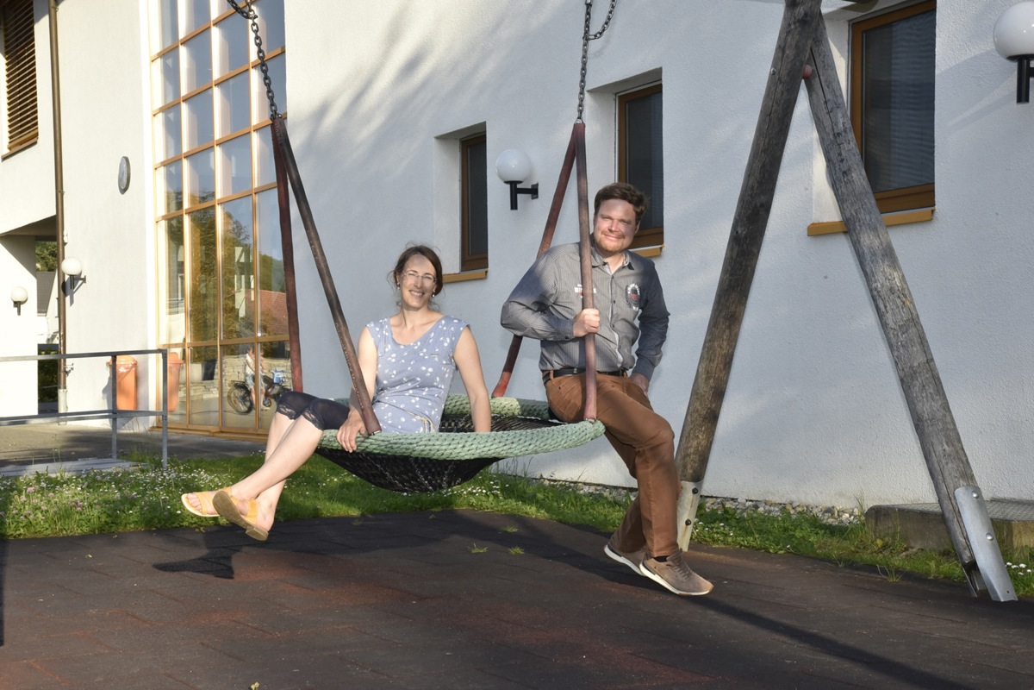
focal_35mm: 65
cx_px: 517
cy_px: 345
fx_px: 1867
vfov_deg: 20.9
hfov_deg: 31.0
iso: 1250
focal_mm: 65
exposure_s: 1/200
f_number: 20
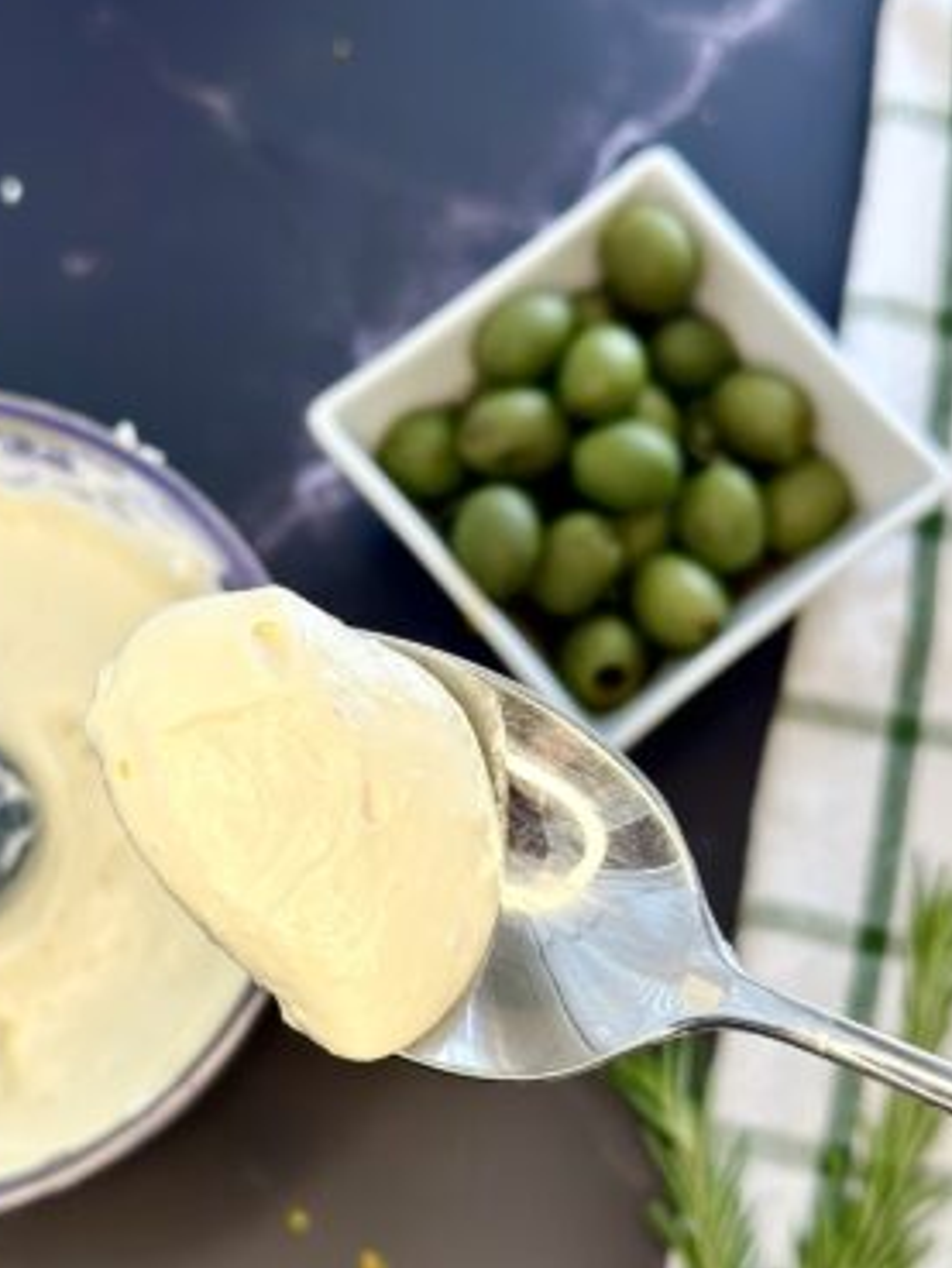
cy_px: 759
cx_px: 318
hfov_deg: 22.5
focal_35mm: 65
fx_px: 2382
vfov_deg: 29.7
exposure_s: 1/190
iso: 80
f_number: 1.78
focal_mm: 6.86
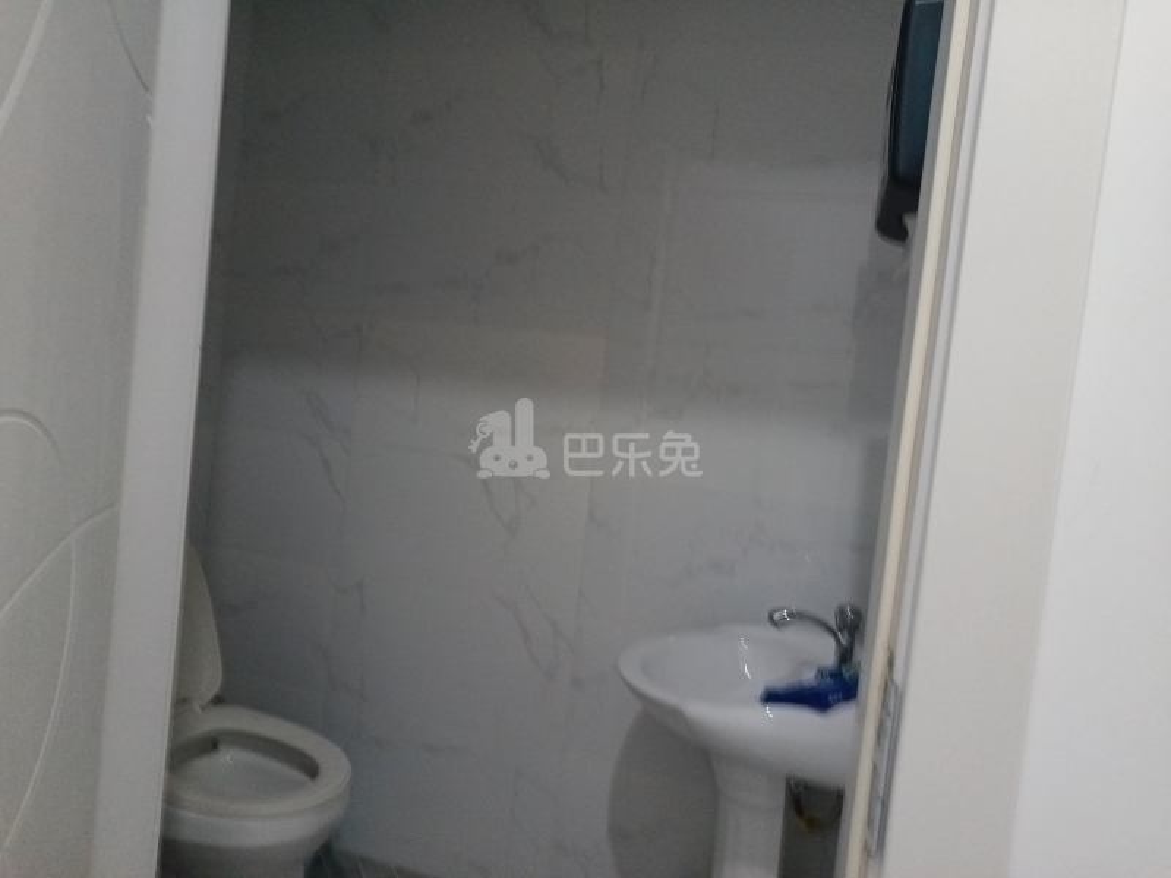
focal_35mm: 24
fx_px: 812
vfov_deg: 56.8
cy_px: 439
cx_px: 586
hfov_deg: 71.6
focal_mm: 5.25
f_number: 1.75
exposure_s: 1/25
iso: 3196
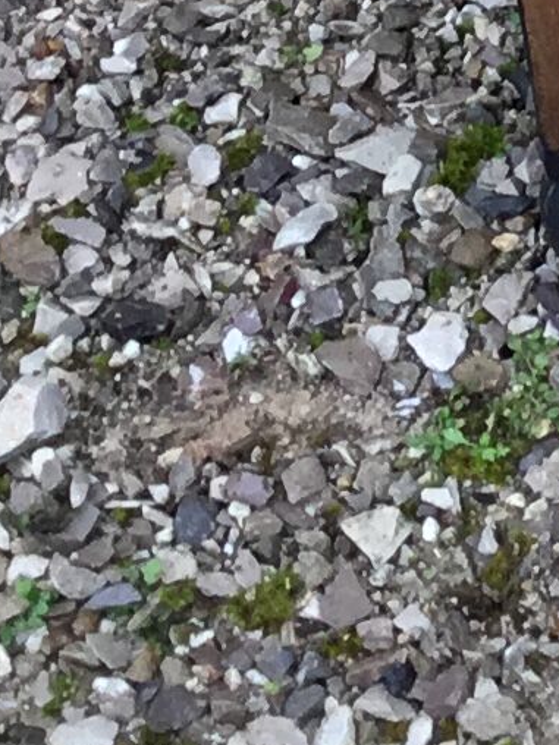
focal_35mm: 199
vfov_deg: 9.5
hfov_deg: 7.0
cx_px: 1367
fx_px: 4285
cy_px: -606
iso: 32
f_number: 2.4
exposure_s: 1/100
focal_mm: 3.3
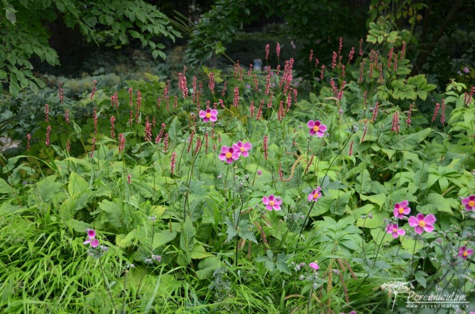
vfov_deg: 27.9
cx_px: 238
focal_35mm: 48
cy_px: 157
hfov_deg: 41.2
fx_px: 632
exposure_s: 1/320
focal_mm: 32
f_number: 4
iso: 400
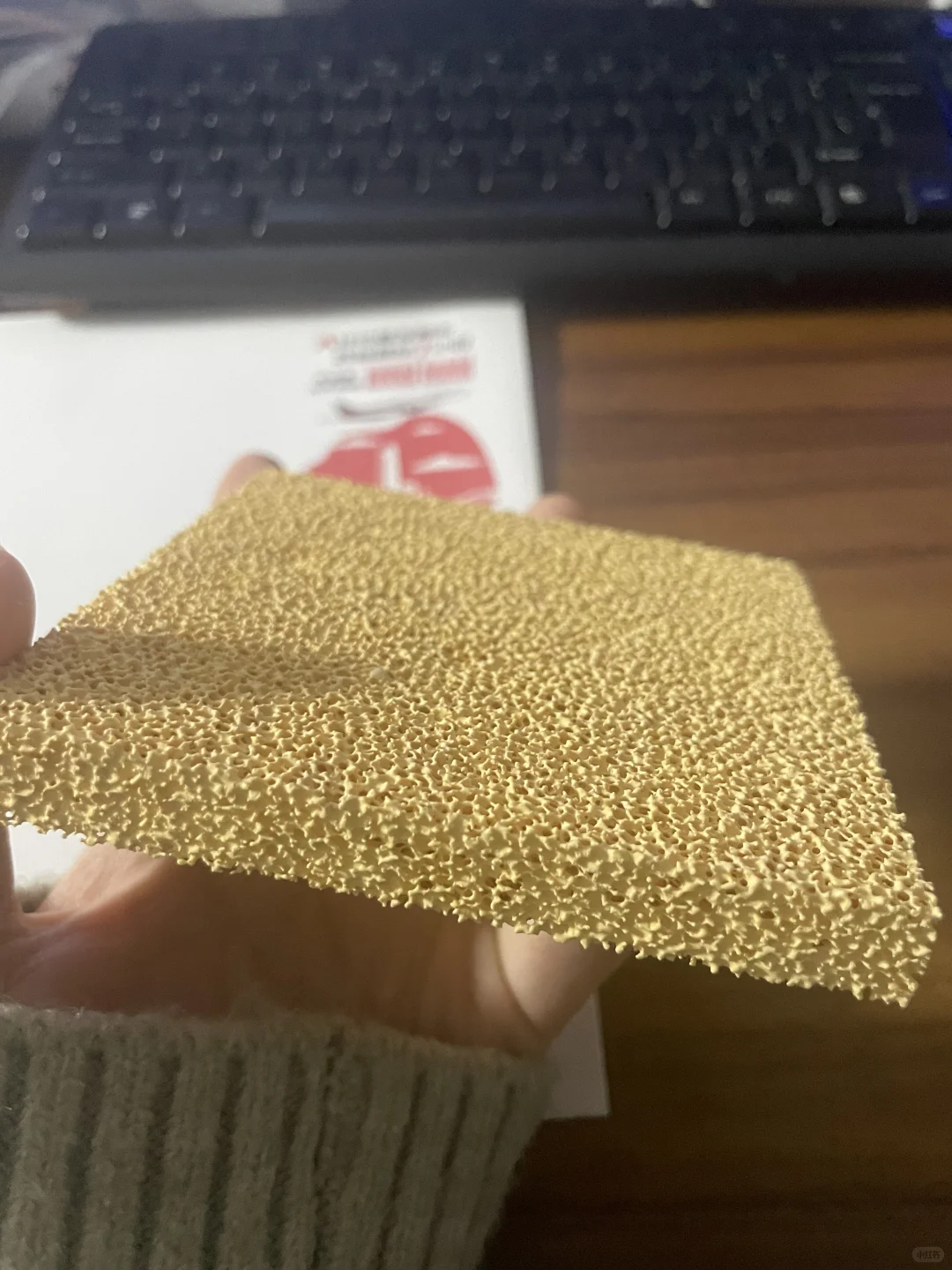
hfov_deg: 53.1
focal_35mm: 26
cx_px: 476
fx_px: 953
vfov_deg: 67.3
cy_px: 635
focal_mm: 4.2
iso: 640
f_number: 1.6
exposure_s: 1/40
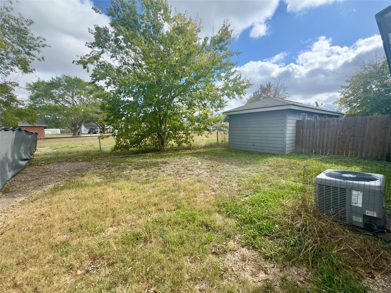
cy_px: 146
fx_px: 158
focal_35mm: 14
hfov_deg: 102.1
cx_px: 196
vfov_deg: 85.7
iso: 40
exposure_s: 1/657
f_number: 2.2
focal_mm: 2.22
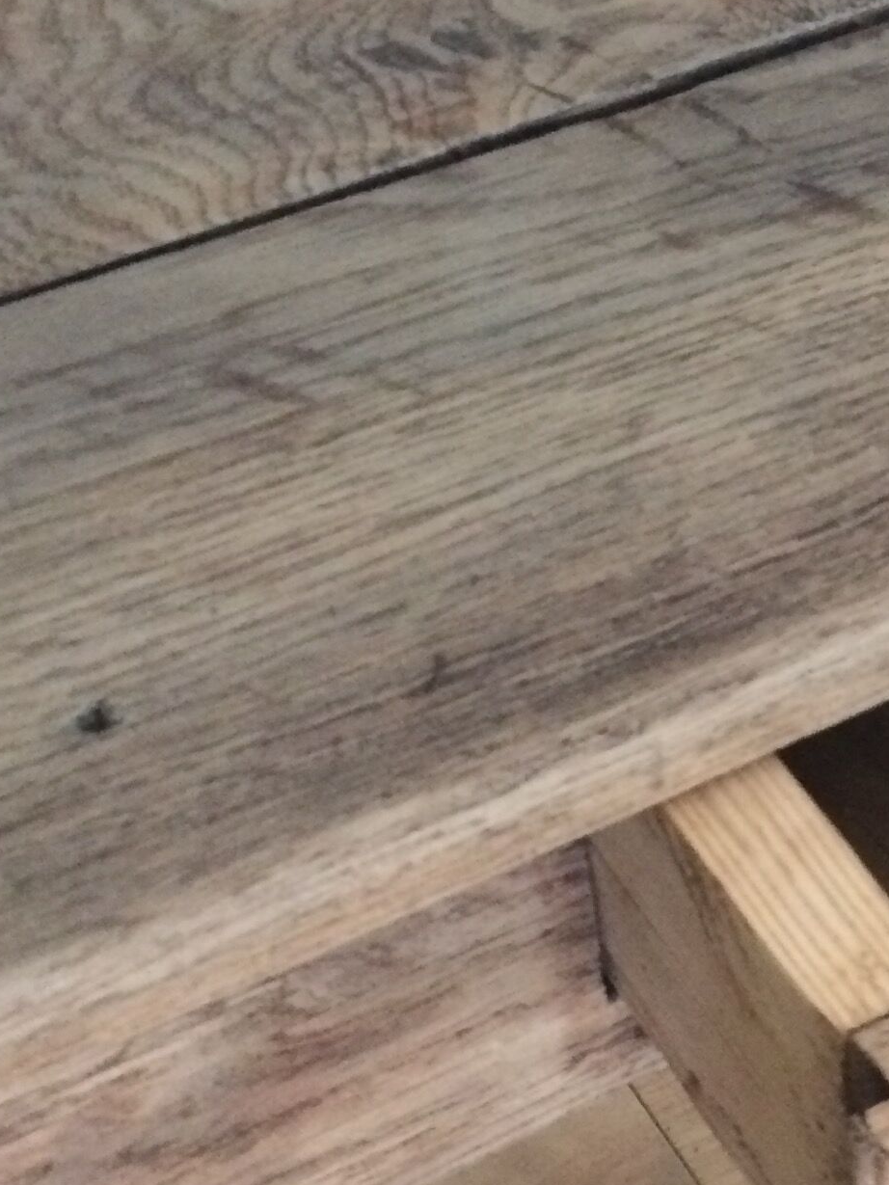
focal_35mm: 77
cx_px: 999
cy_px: 804
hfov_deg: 18.4
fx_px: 2636
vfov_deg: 25.2
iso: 250
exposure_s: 1/25
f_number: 2.2
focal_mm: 4.15
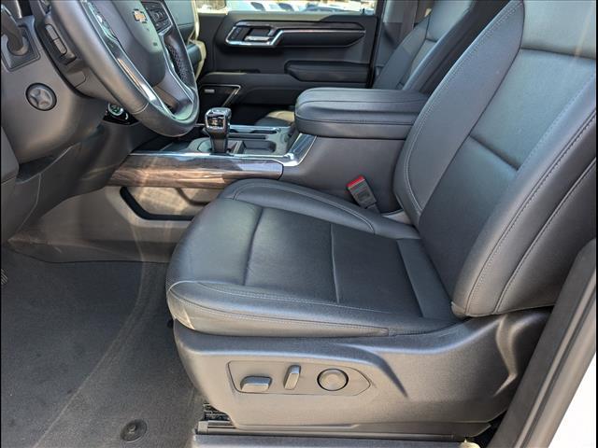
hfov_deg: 71.6
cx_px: 299
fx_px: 415
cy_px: 224
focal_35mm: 24
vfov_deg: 56.8
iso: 143
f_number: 1.68
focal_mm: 6.9
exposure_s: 1/204
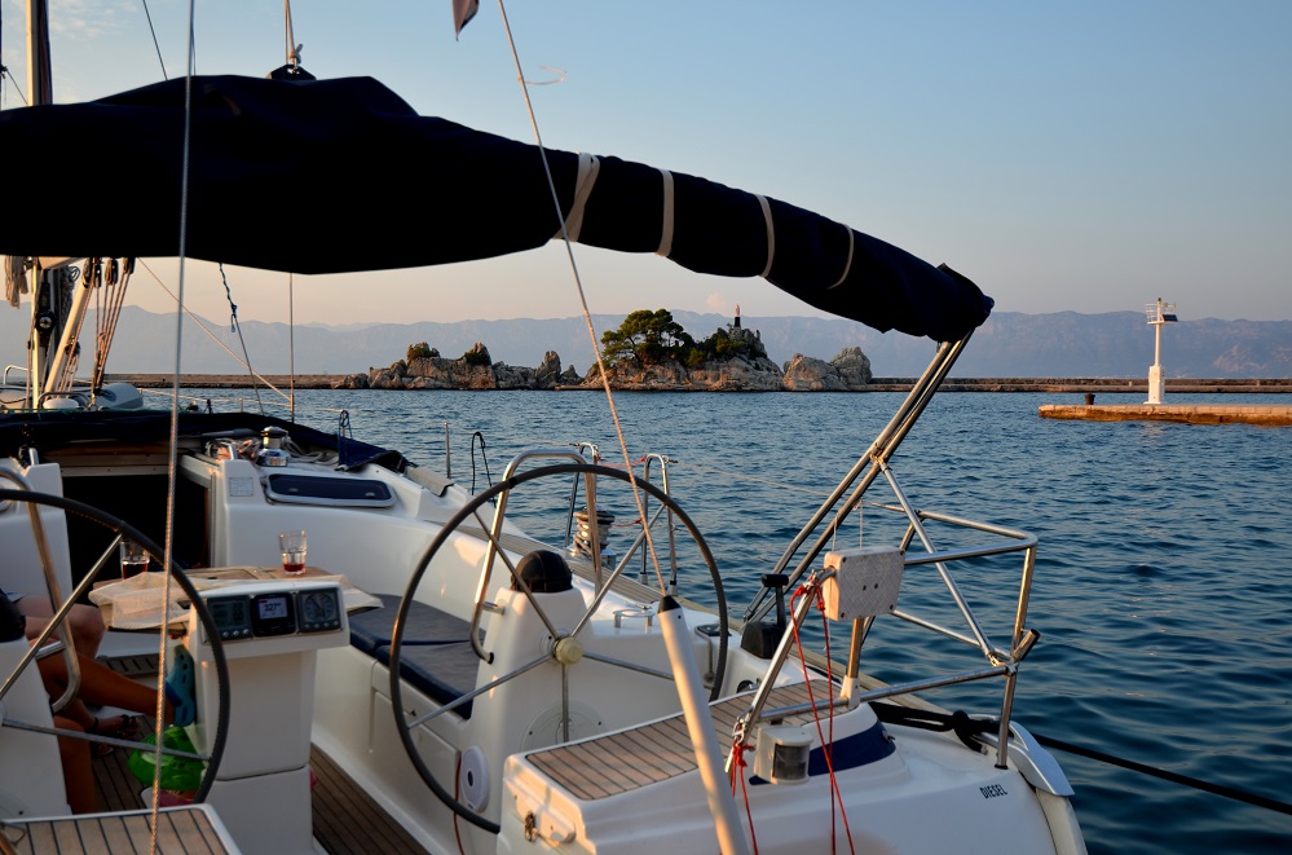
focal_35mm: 36
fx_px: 1289
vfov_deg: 36.7
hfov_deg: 53.2
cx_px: 646
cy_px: 428
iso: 125
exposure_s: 1/200
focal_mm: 24
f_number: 4.5
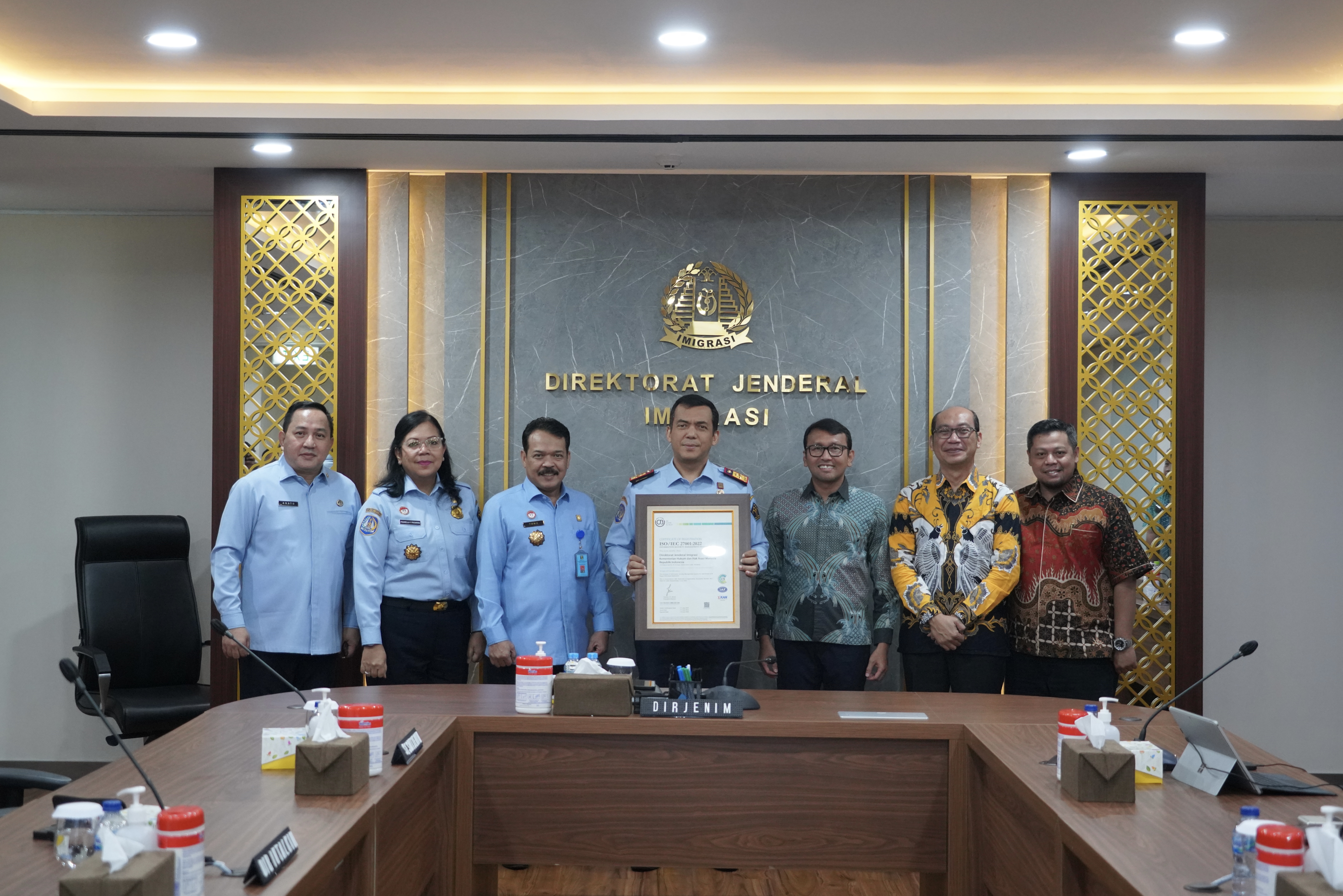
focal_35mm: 44
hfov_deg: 44.5
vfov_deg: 30.5
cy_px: 448
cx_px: 672
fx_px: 1642
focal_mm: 44
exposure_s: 1/160
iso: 4000
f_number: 4.5
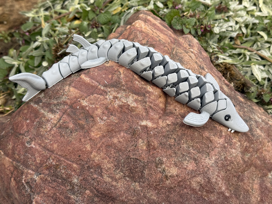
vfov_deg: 30.3
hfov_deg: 39.7
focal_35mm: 48
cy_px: 102
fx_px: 377
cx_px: 136
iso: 64
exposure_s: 1/538
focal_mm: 6.76
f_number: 1.78
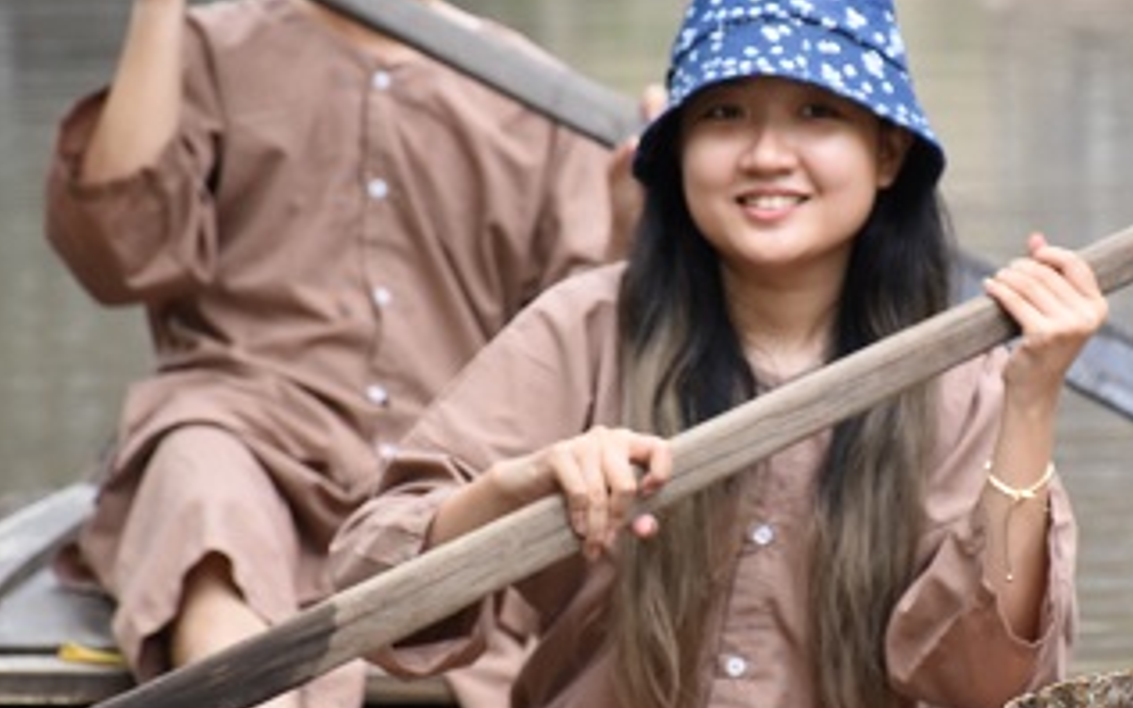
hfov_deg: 4.6
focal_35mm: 453
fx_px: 13985
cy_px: 438
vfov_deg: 2.9
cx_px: 783
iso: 560
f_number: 5.6
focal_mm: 140
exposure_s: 1/250
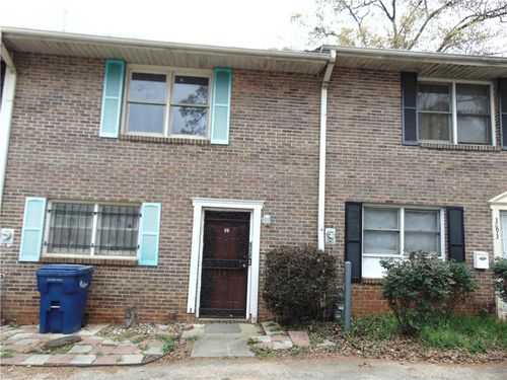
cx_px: 254
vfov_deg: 54.9
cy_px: 190
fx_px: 366
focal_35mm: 25
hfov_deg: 69.4
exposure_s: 1/640
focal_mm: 4.5
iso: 80
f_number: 3
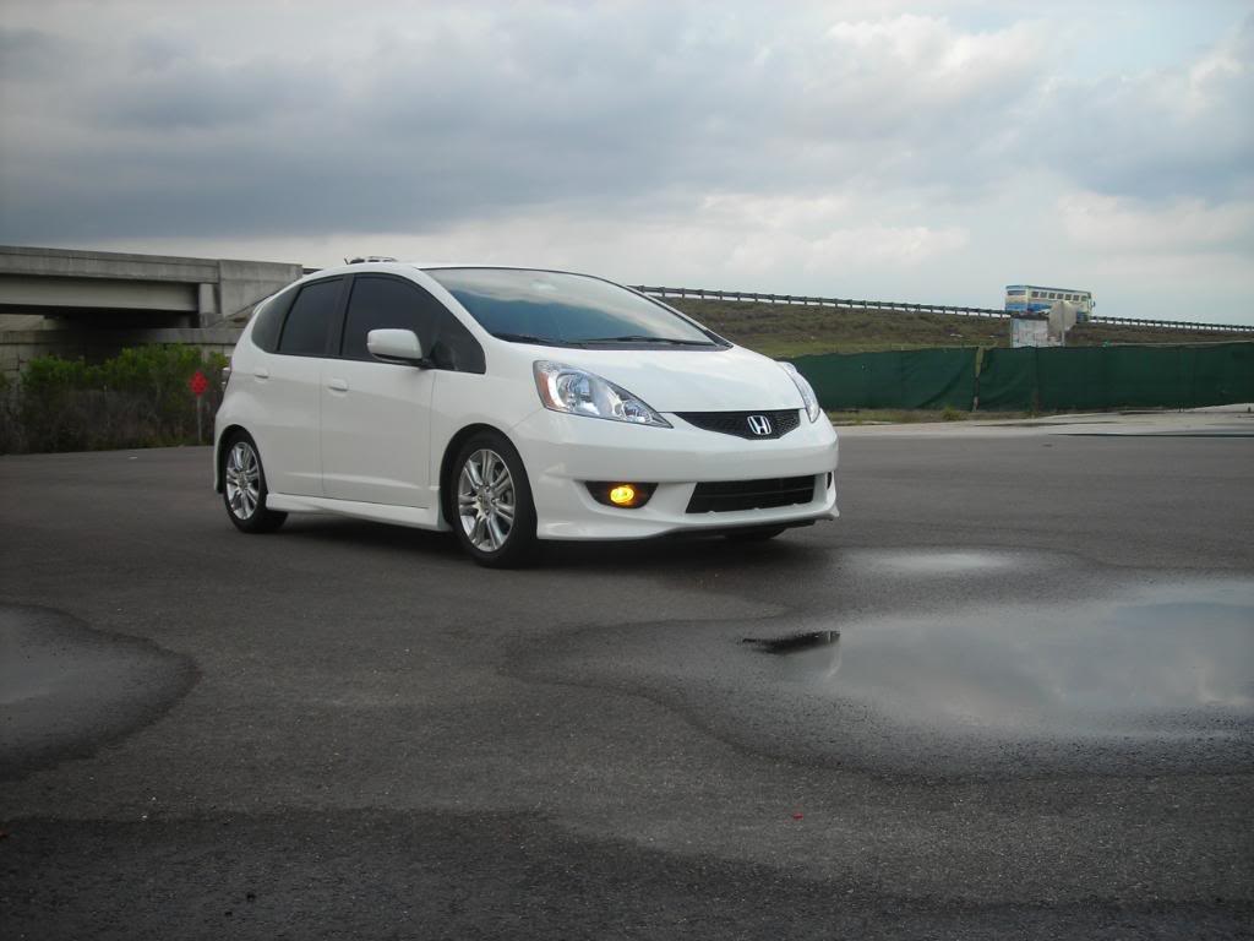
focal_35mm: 38
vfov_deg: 37.7
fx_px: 1377
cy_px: 470
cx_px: 627
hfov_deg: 49.0
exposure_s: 1/254
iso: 50
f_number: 3.2
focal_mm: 6.3
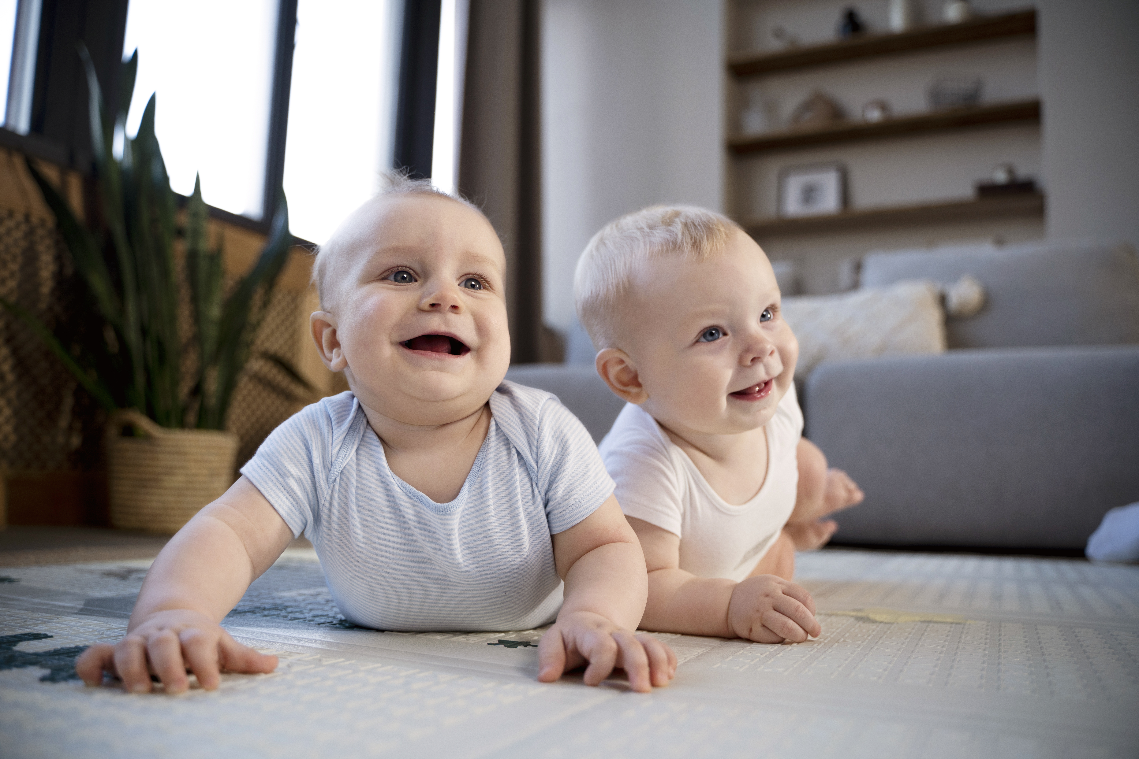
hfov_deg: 65.5
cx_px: 570
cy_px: 380
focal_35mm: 28
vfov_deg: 46.4
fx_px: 886
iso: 200
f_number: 2.8
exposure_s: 1/320
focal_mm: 28
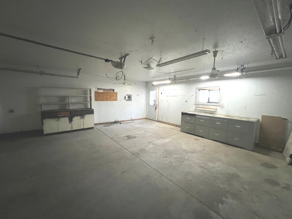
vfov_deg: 89.9
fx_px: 110
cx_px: 146
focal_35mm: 13
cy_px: 110
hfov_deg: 106.2
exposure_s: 1/40
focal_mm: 1.57
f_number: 1.8
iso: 800
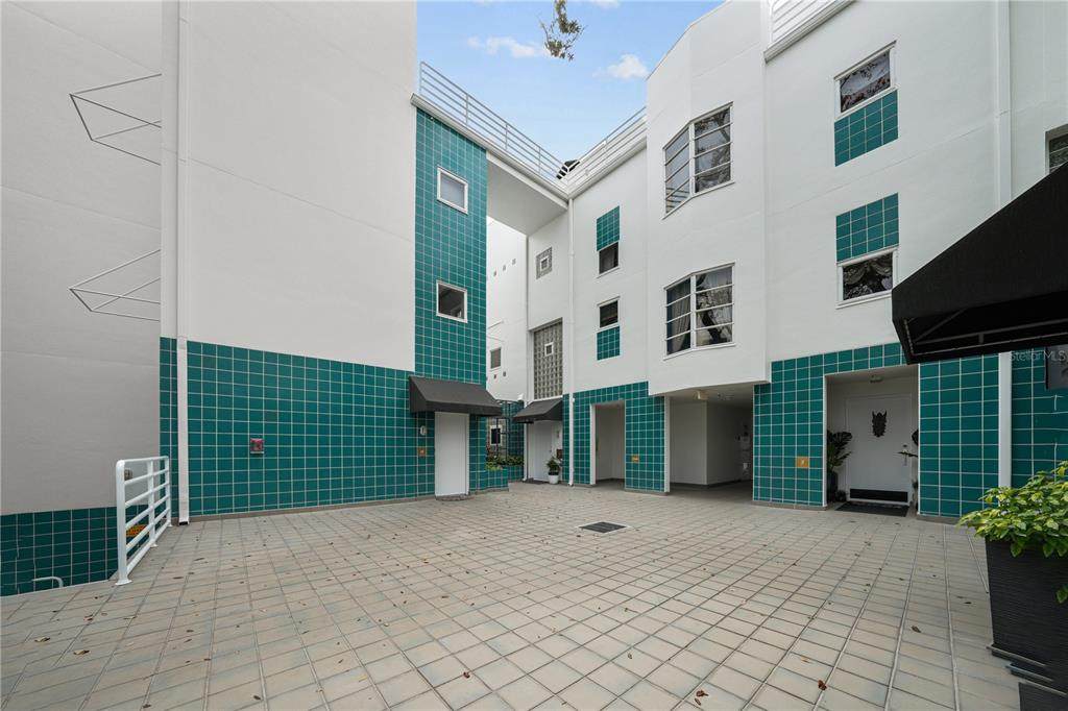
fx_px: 356
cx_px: 534
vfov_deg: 90.0
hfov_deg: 112.6
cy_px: 356
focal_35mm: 12
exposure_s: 1/320
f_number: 7.1
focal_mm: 12
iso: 640
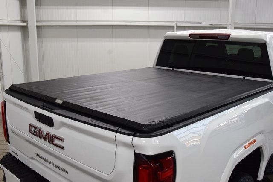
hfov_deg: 53.1
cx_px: 136
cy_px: 91
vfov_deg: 36.9
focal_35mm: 36
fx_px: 273
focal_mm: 24
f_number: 8
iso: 1600
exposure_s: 1/60
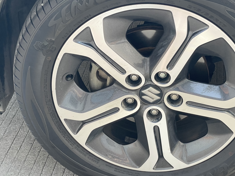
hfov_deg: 24.9
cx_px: 156
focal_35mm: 78
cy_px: 66
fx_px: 530
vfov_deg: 18.9
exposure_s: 1/99
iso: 64
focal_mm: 6
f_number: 2
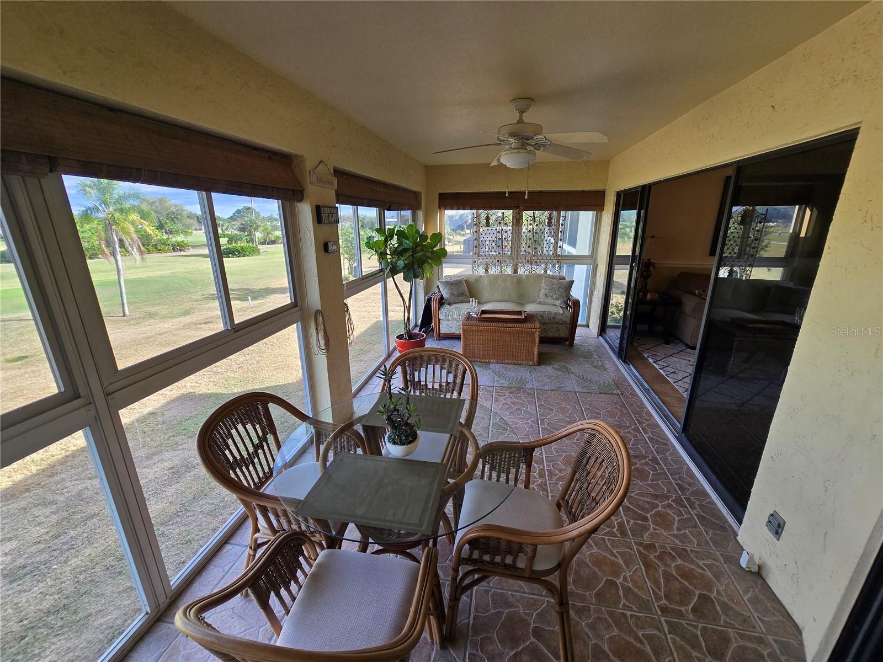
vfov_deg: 89.9
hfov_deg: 106.2
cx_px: 442
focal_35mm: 13
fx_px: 332
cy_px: 331
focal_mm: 2.2
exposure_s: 1/120
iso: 64
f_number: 2.2
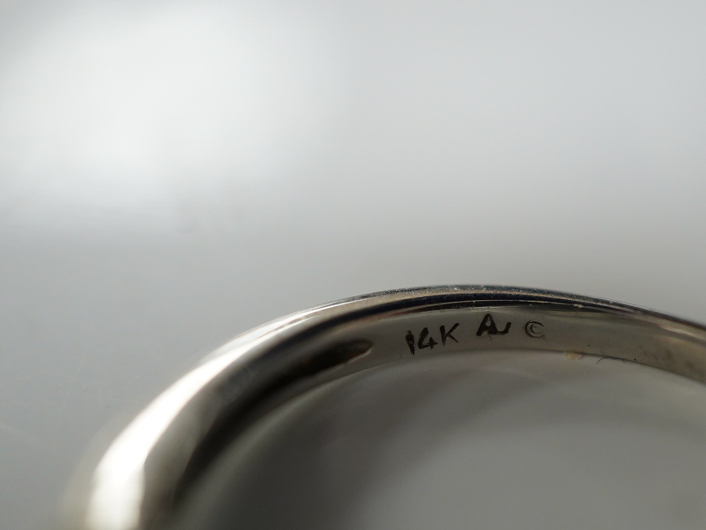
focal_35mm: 67
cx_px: 461
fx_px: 1366
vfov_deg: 21.9
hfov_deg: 28.8
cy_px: 334
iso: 1250
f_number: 3.5
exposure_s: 1/160
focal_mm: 30
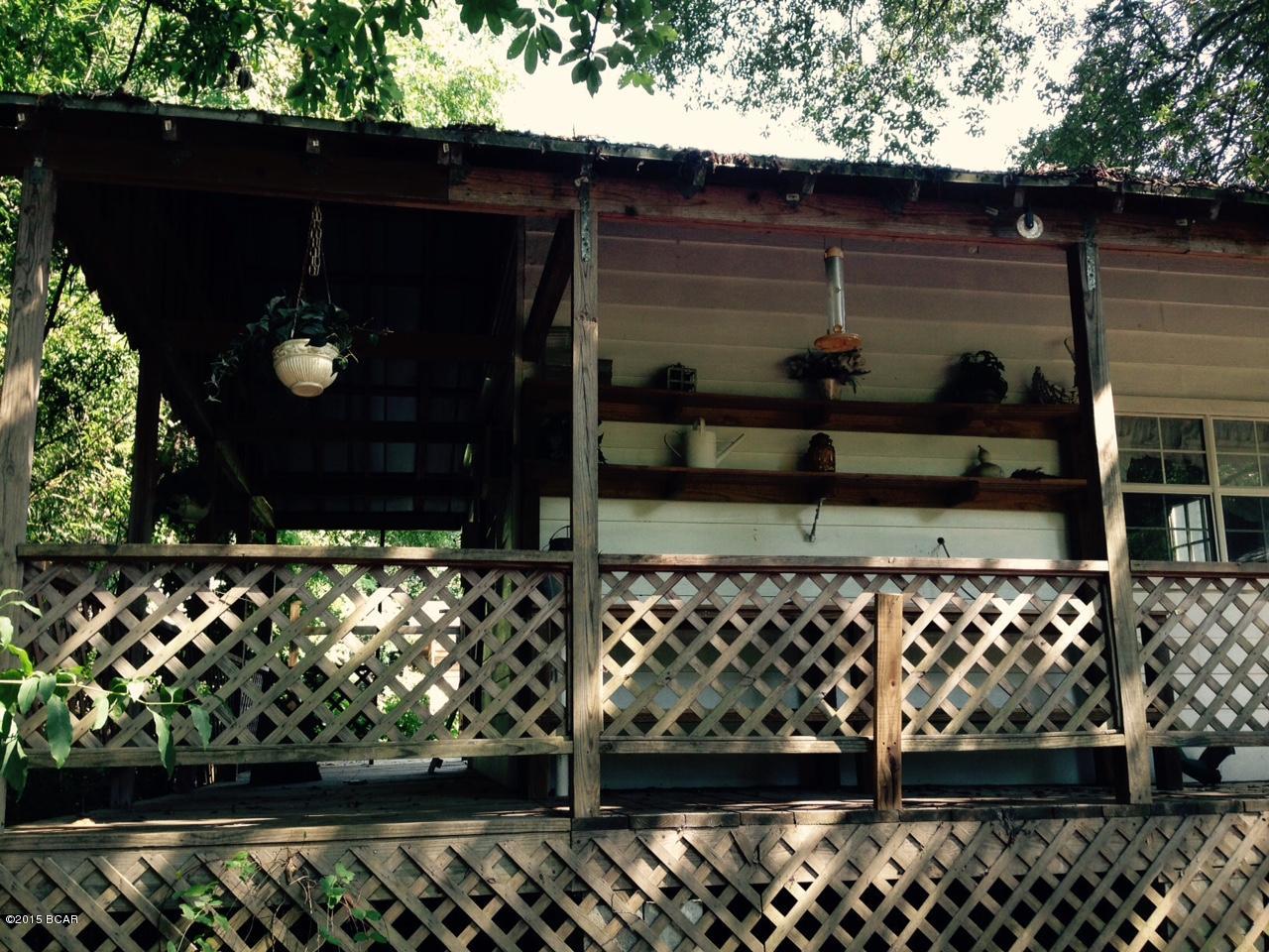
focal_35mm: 33
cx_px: 634
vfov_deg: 42.9
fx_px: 1210
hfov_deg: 55.4
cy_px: 476
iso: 80
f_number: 2.4
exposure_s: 1/120
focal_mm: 4.12
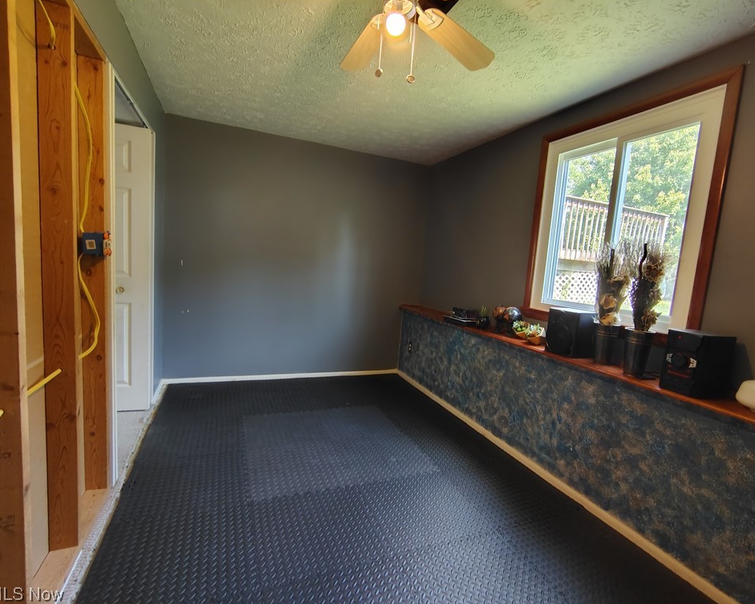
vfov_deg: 77.0
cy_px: 304
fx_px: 380
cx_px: 395
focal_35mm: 17
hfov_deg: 89.6
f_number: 2.2
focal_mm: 2.13
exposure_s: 1/24
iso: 522
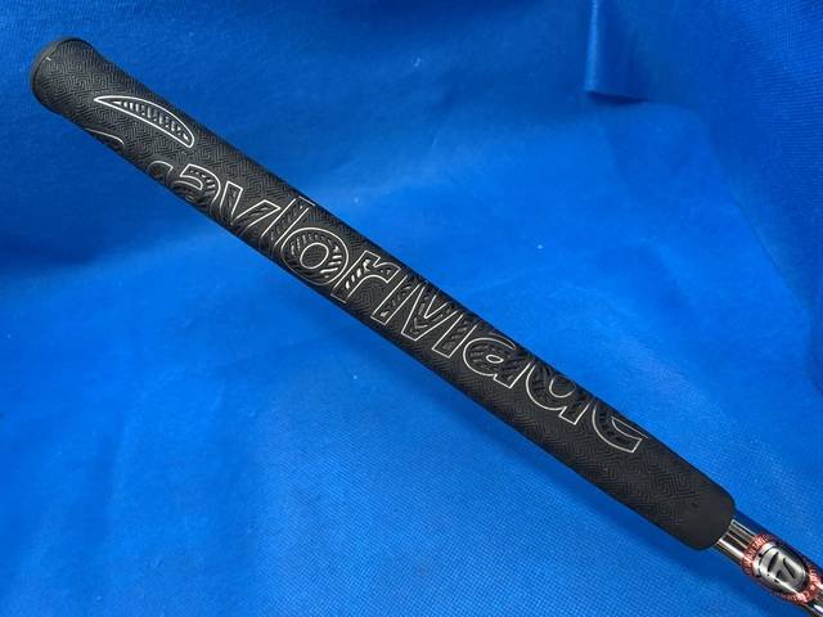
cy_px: 308
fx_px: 618
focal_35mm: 26
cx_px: 412
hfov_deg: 67.3
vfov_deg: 53.1
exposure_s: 1/60
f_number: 1.8
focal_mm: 4.25
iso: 125
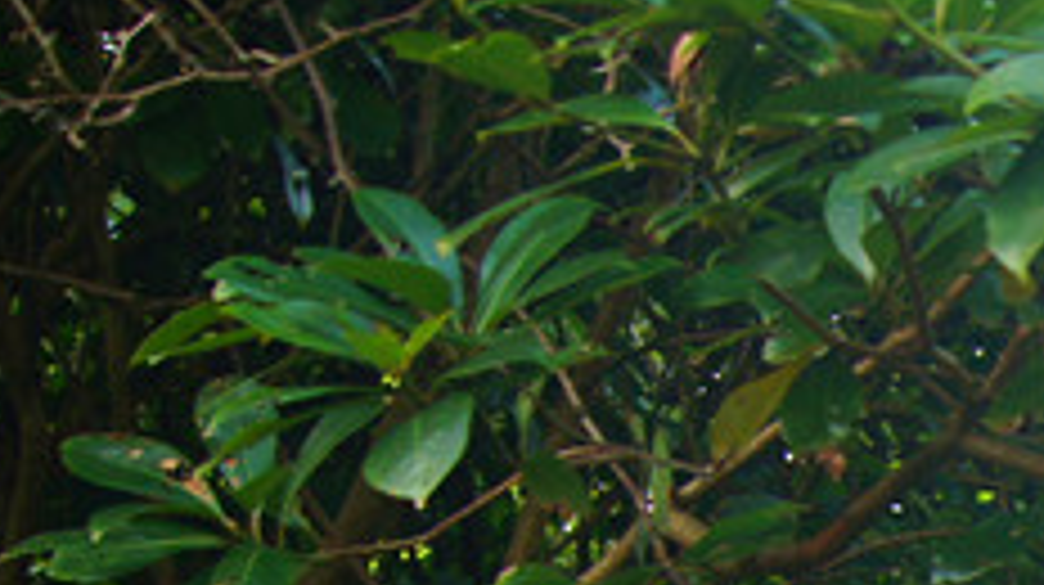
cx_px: 1890
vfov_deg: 9.3
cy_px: 1197
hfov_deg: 15.2
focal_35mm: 122
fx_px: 3374
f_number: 4
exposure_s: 1/60
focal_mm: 18
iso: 160
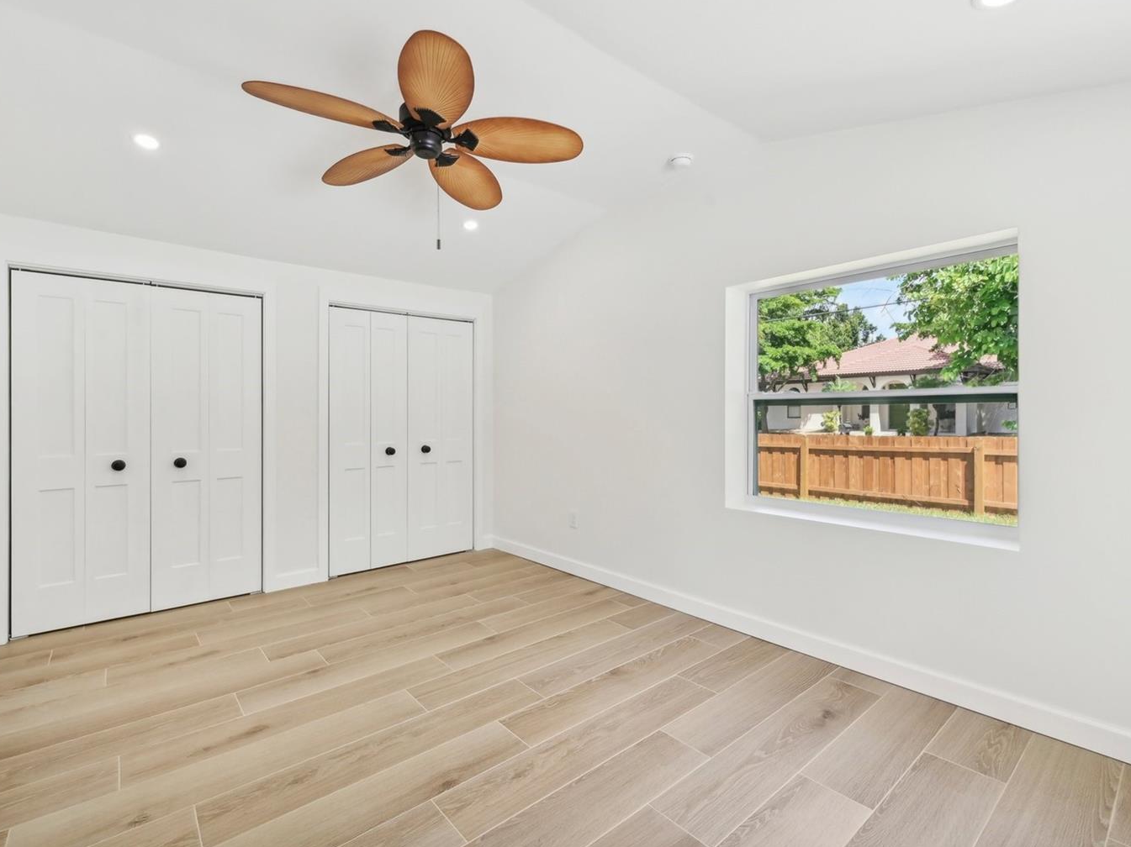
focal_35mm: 16
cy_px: 410
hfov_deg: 94.5
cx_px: 580
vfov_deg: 78.1
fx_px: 523
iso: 400
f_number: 8
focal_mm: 14
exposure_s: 1/160
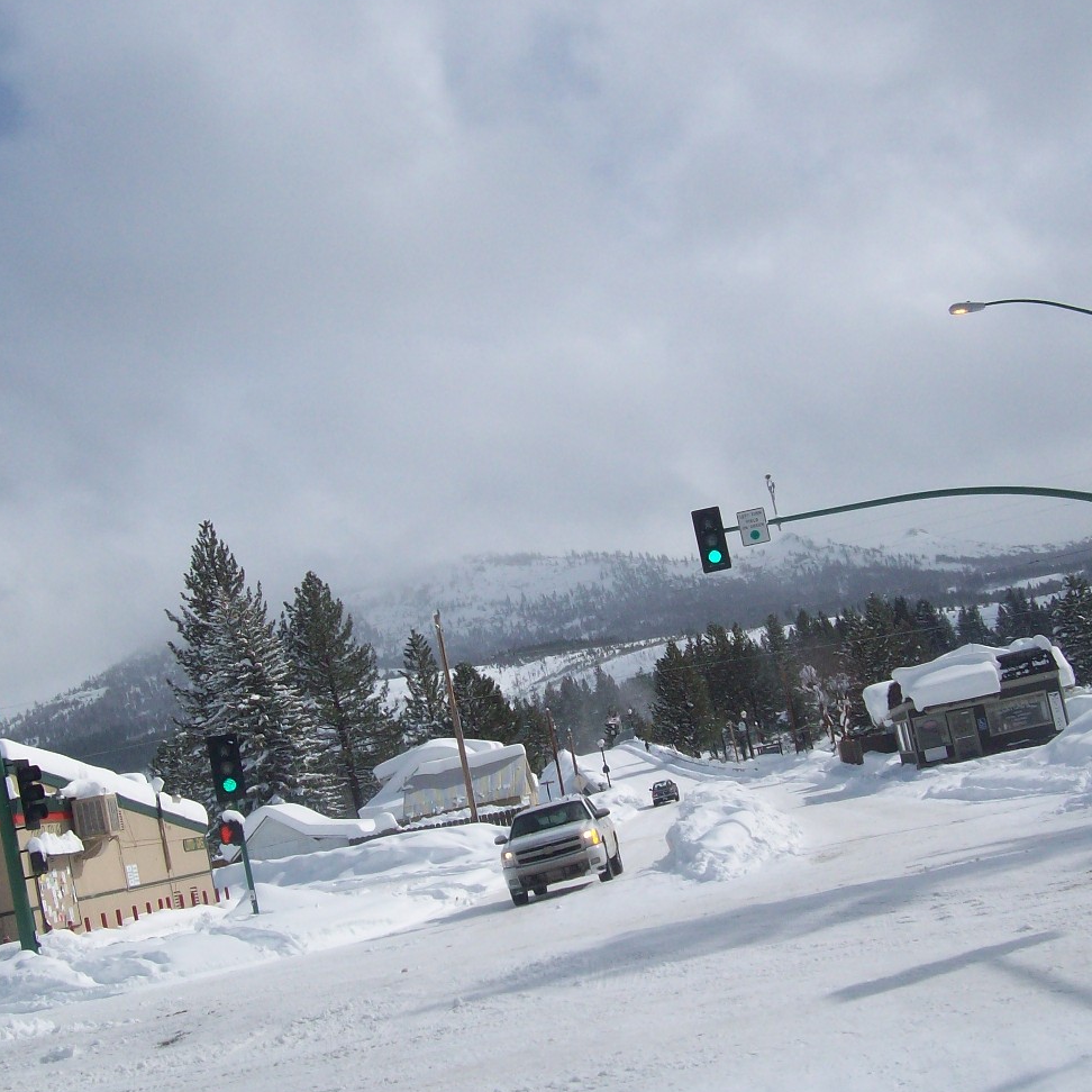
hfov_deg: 34.0
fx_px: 1785
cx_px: 530
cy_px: 562
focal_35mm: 50
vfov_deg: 34.0
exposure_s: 1/1401
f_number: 4.8
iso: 80
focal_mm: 6
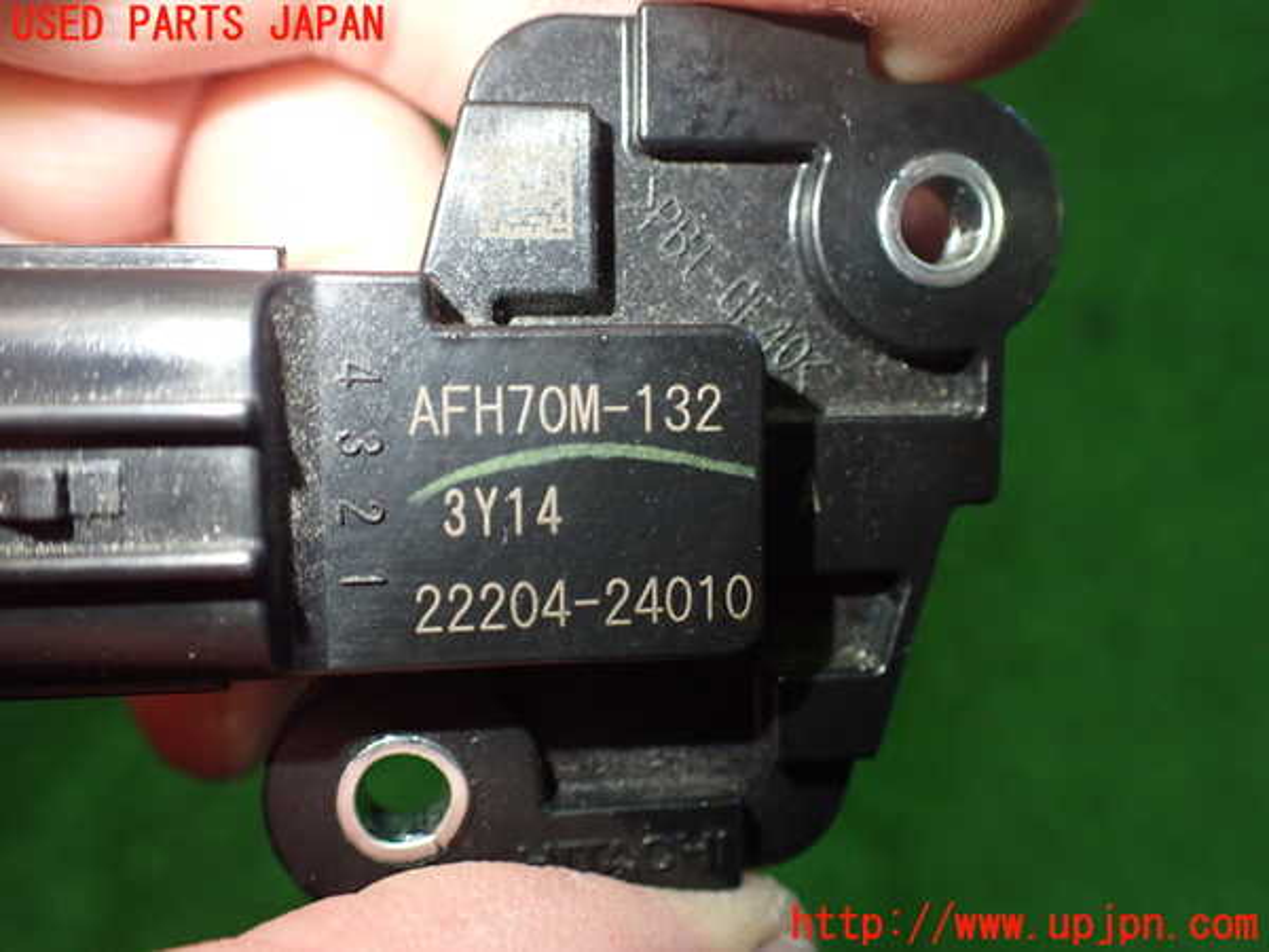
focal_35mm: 30
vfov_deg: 46.8
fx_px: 1100
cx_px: 634
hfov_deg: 60.0
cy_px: 476
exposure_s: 1/125
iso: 640
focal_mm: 5.4
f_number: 2.3
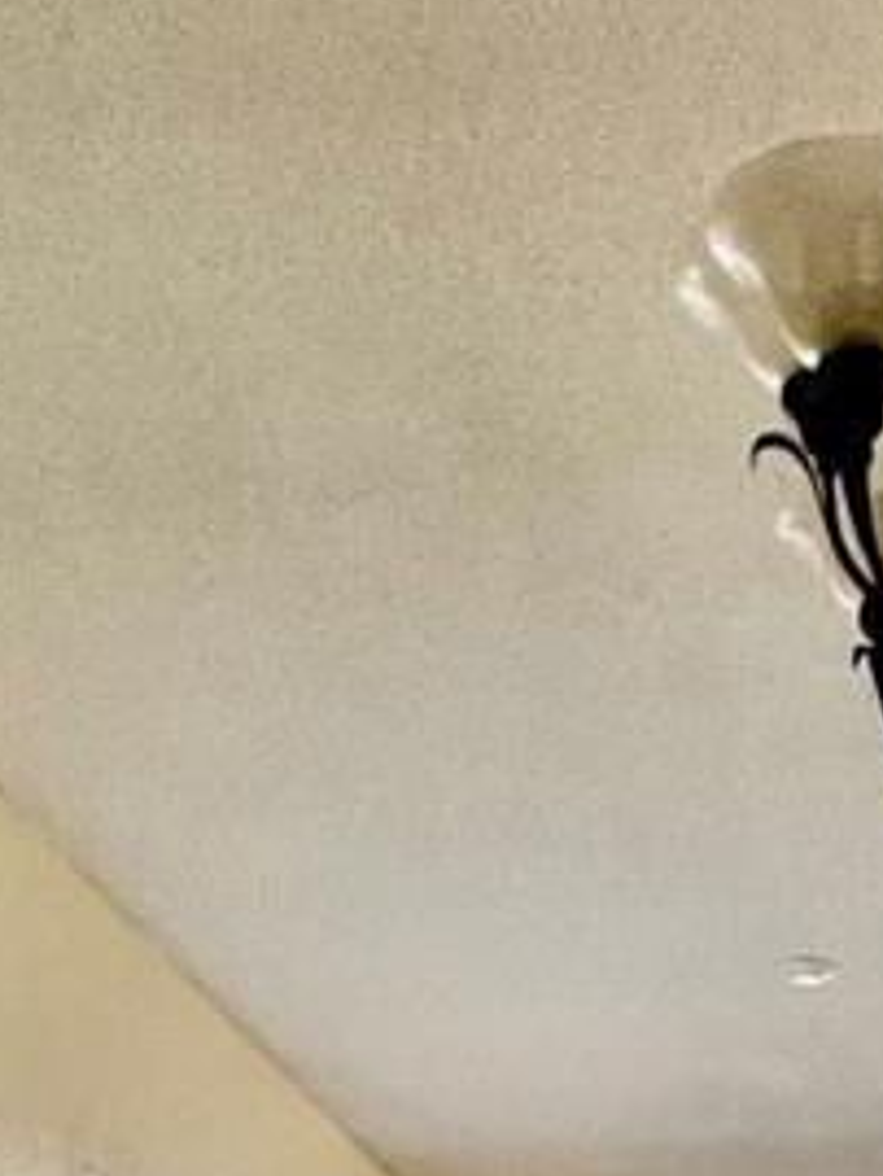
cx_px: 957
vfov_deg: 20.0
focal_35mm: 58
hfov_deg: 23.7
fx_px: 1971
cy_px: 2273
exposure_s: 1/60
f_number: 1.8
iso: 160
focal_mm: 1.57
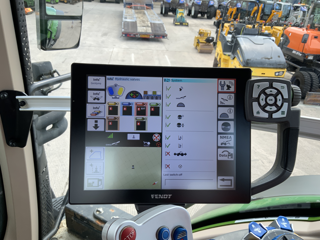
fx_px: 268
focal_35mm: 29
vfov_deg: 48.2
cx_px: 160
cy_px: 120
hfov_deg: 61.7
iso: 16
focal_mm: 3
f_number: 1.8
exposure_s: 1/394
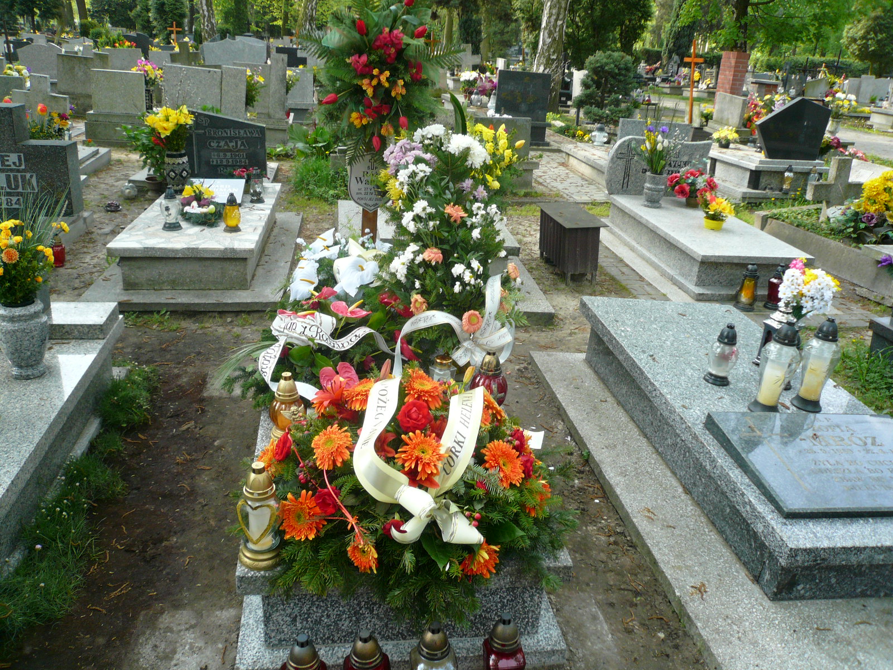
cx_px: 446
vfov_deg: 49.7
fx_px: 722
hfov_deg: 63.4
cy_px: 335
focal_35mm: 28
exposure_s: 1/250
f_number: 2.8
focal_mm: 4.6
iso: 100
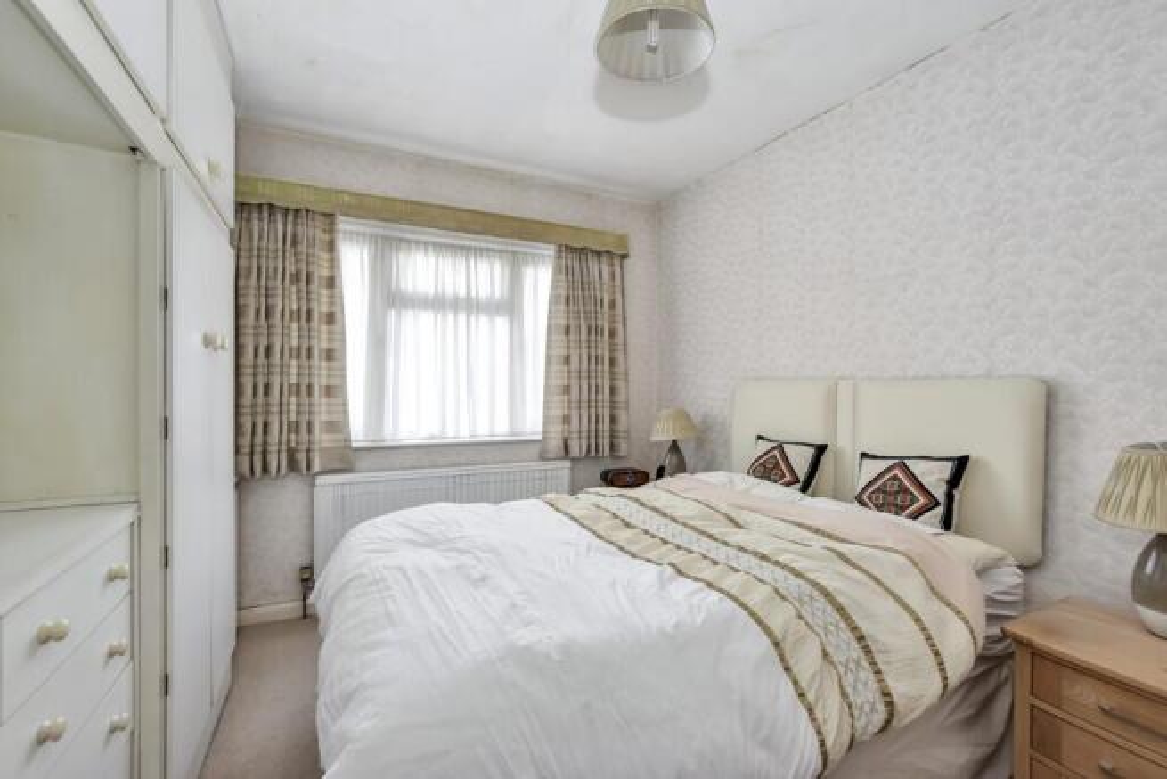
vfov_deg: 77.4
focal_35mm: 15
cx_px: 584
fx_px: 486
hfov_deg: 100.4
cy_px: 390
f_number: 8
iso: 640
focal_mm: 10
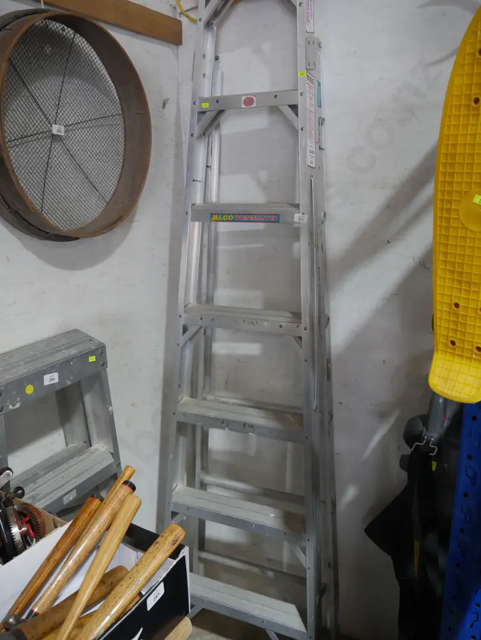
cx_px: 240
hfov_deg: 49.8
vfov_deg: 63.4
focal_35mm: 28
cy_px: 320
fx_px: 518
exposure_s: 1/60
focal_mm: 14
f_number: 3.5
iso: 640
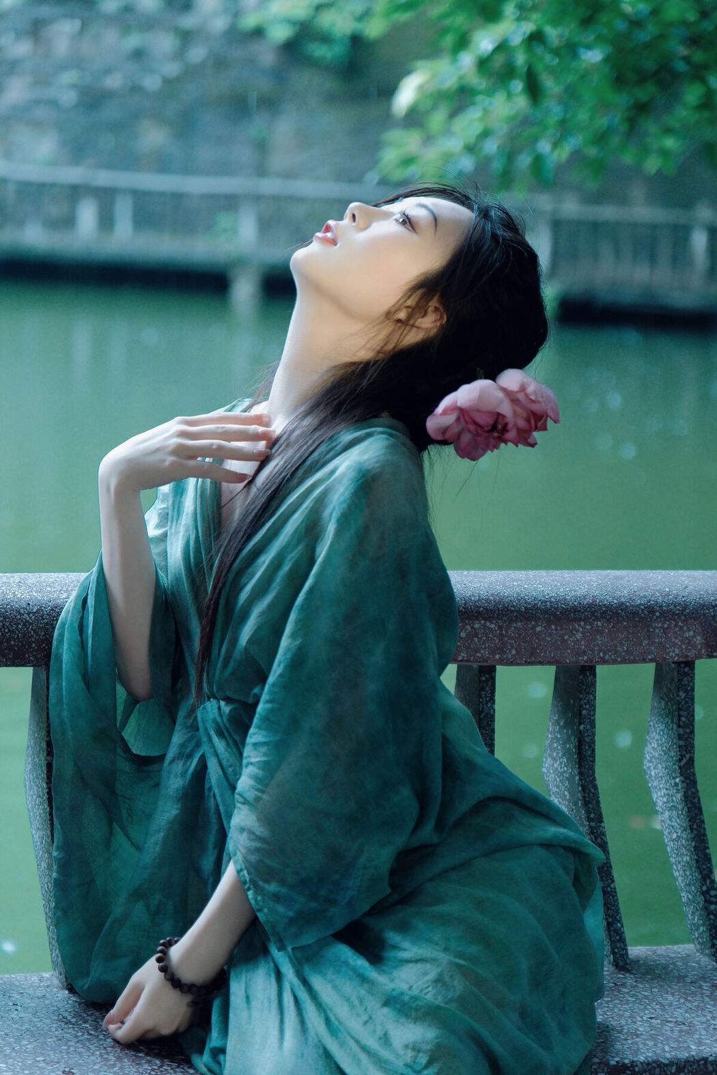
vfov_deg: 19.5
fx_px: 3137
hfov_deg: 13.0
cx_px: 358
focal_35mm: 105
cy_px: 538
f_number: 2.8
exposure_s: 1/125
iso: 800
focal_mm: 70
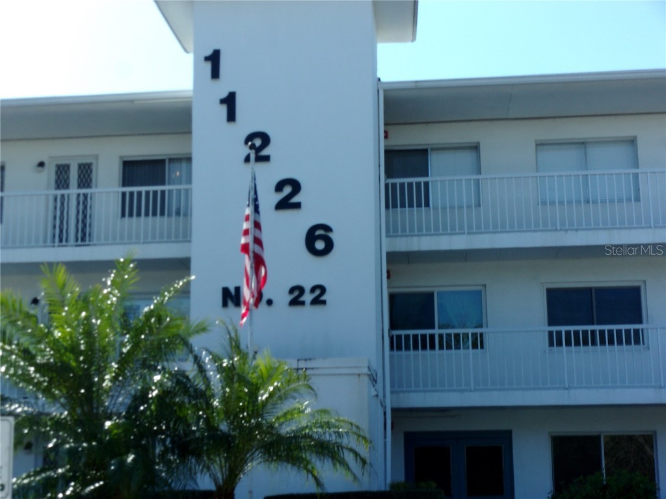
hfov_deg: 30.3
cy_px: 250
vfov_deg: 22.9
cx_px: 333
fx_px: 1231
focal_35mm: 64
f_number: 13.7
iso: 80
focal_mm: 11.5
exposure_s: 1/45
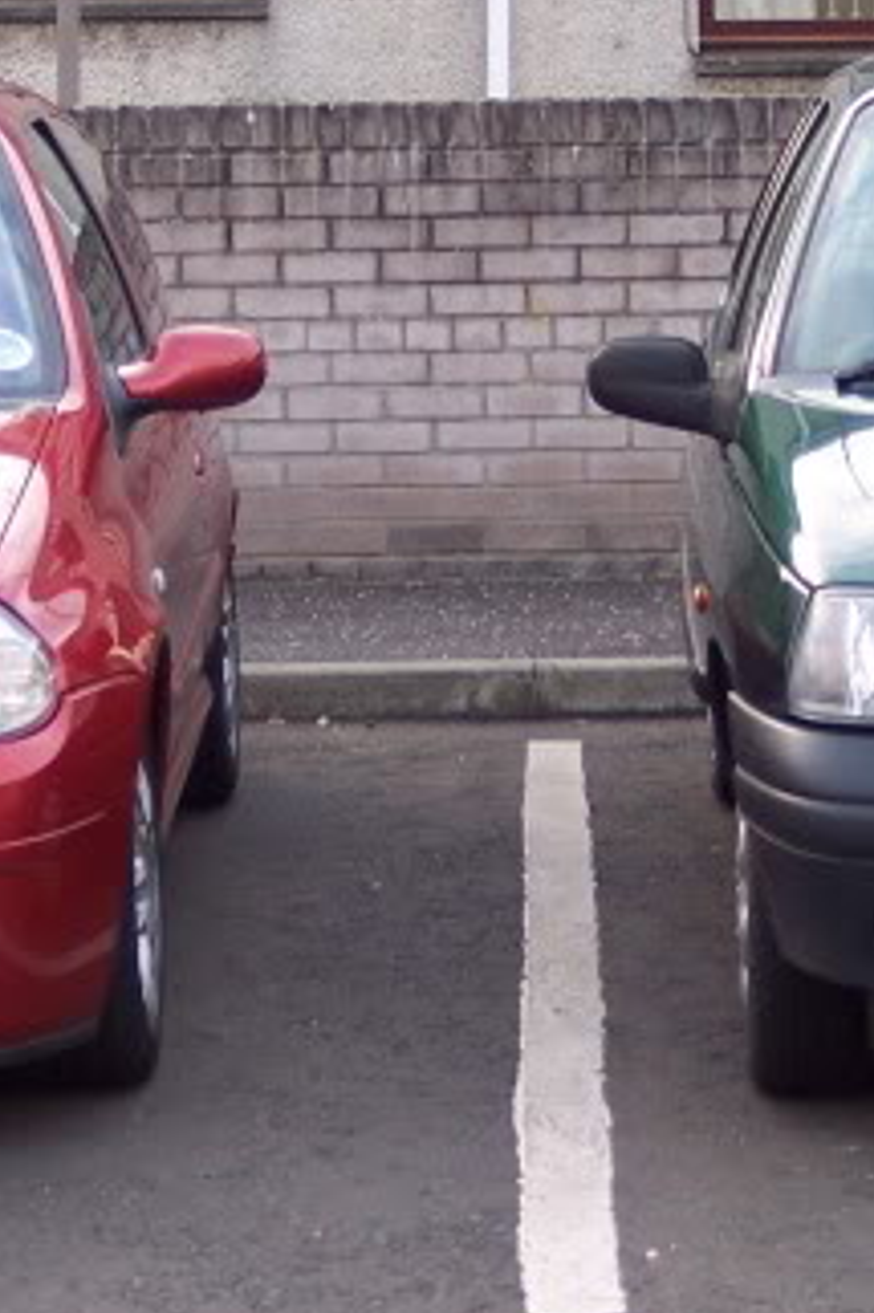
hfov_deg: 10.2
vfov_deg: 15.3
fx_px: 4885
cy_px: 642
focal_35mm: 134
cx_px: 386
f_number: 3.4
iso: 100
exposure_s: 1/90
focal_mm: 10.7
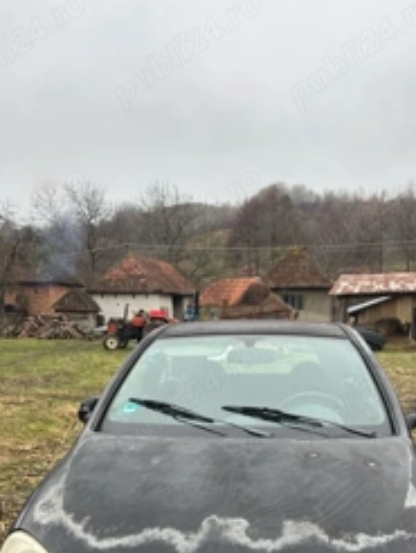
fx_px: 624
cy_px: 427
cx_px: 232
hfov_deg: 36.8
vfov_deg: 45.8
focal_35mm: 39
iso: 80
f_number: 1.78
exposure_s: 1/411
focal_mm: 6.86
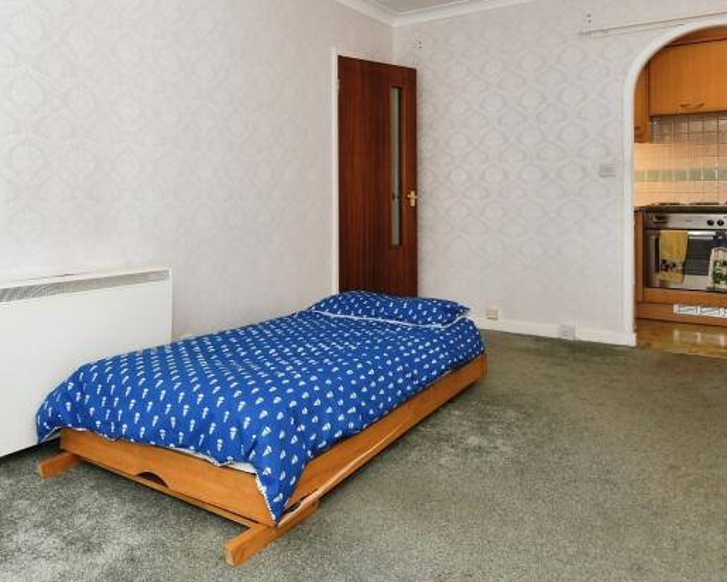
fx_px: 602
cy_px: 170
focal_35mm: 28
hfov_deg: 61.0
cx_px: 254
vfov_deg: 50.1
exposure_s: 1/60
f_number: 8
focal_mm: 10
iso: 400
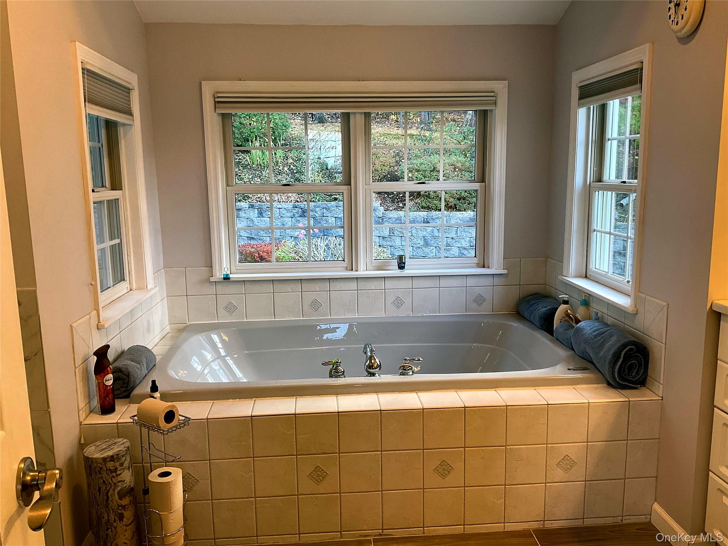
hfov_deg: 61.7
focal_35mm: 29
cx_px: 364
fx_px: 610
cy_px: 273
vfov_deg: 48.2
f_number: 1.8
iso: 50
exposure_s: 1/120
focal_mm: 3
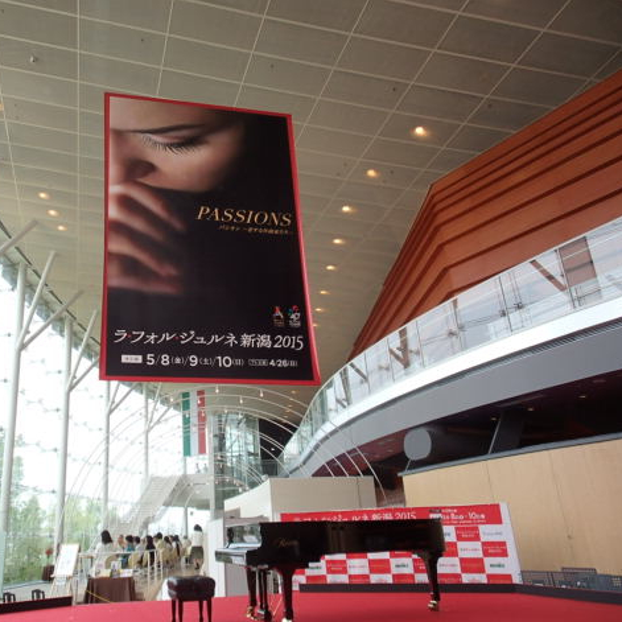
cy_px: 316
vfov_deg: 54.0
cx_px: 215
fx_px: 610
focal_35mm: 30
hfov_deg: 53.1
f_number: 3.3
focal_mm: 4.4
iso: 100
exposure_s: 1/80
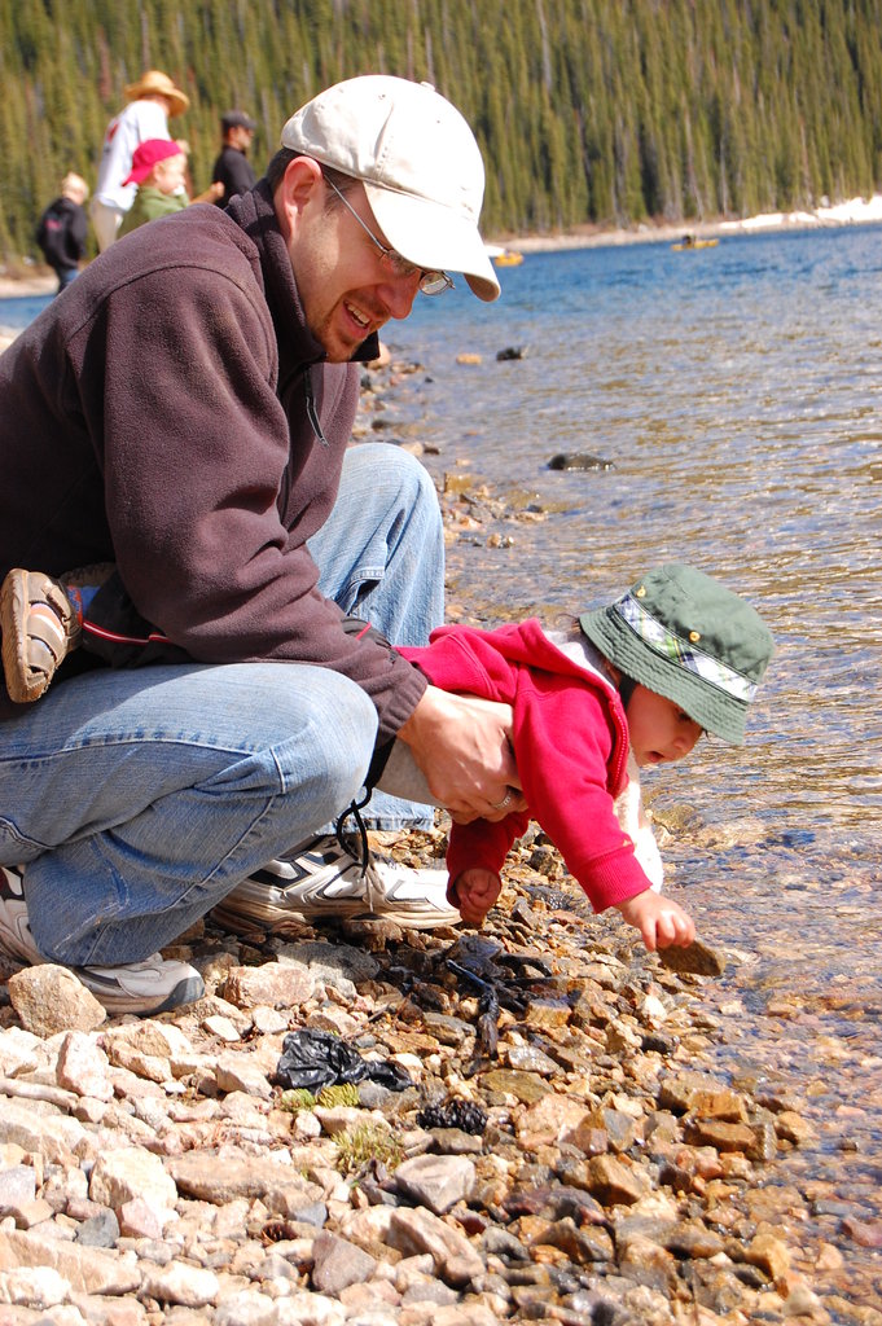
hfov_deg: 16.5
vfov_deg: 24.6
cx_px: 441
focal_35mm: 82
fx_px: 3037
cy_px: 663
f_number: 10
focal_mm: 55
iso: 400
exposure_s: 1/400
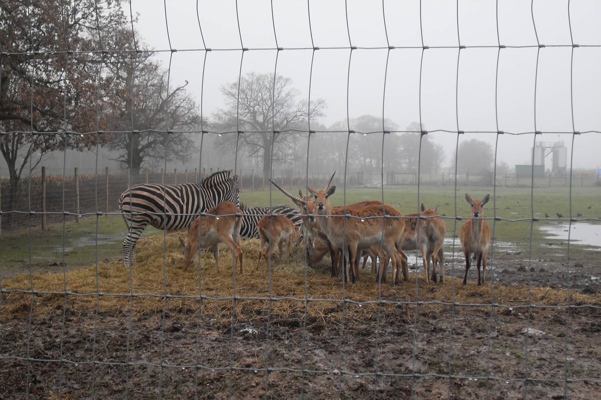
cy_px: 226
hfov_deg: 30.5
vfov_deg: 20.6
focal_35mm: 66
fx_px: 1102
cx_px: 301
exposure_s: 1/90
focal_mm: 10.1
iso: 100
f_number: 3.7
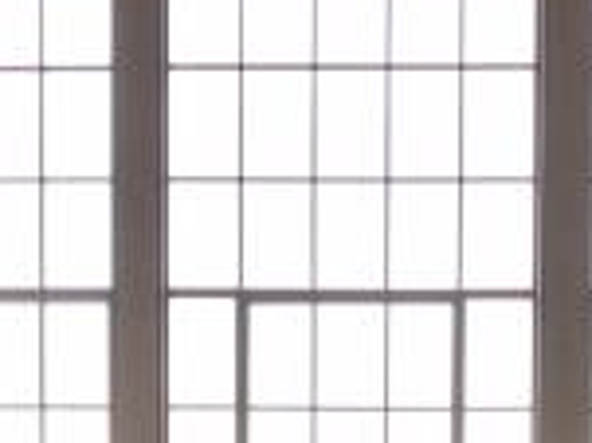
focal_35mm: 83
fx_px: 1418
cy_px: 545
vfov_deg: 16.9
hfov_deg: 23.5
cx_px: 357
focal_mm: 3.99
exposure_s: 1/60
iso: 32
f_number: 1.8
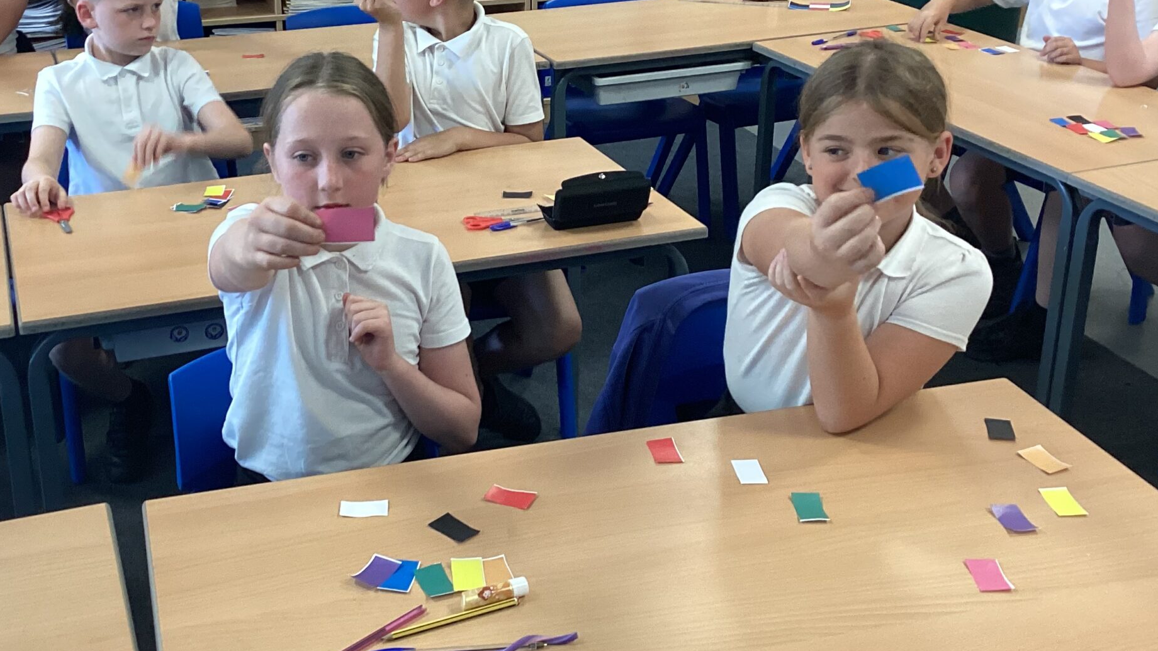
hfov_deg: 43.5
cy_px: 225
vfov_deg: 25.3
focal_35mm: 47
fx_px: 1443
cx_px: 462
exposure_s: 1/60
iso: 160
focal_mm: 3.3
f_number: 2.4
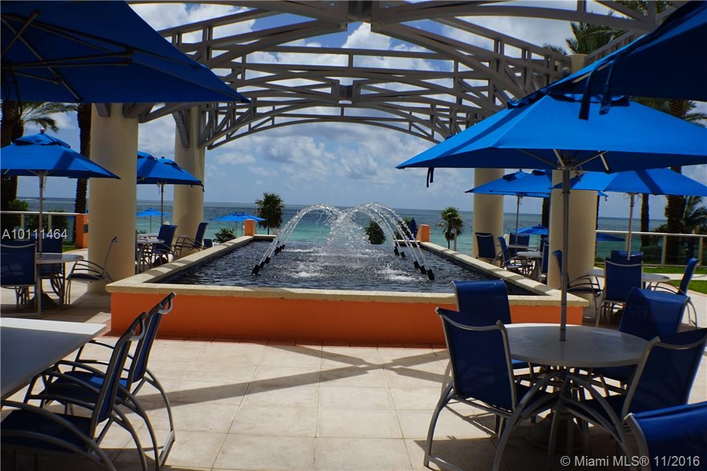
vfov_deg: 31.9
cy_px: 236
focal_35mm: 42
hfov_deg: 46.4
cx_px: 354
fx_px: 825
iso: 100
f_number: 13
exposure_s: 1/250
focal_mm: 28
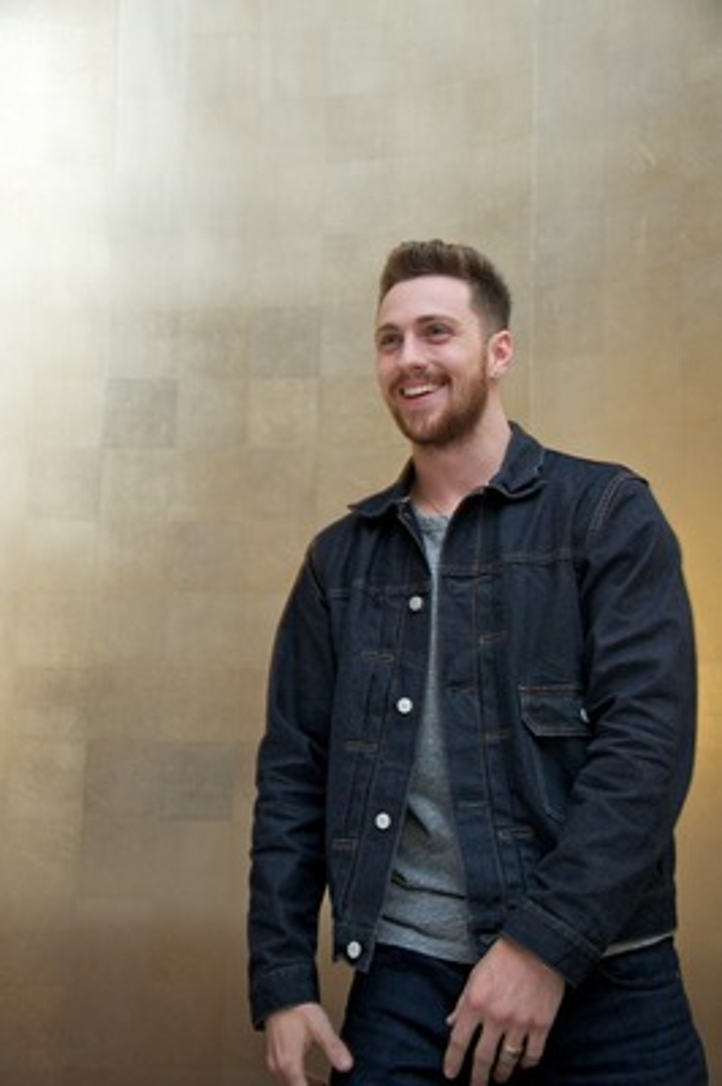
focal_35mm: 50
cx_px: 361
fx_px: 1507
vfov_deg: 39.6
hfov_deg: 26.9
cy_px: 543
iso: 800
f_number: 5.6
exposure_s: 1/60
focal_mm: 50
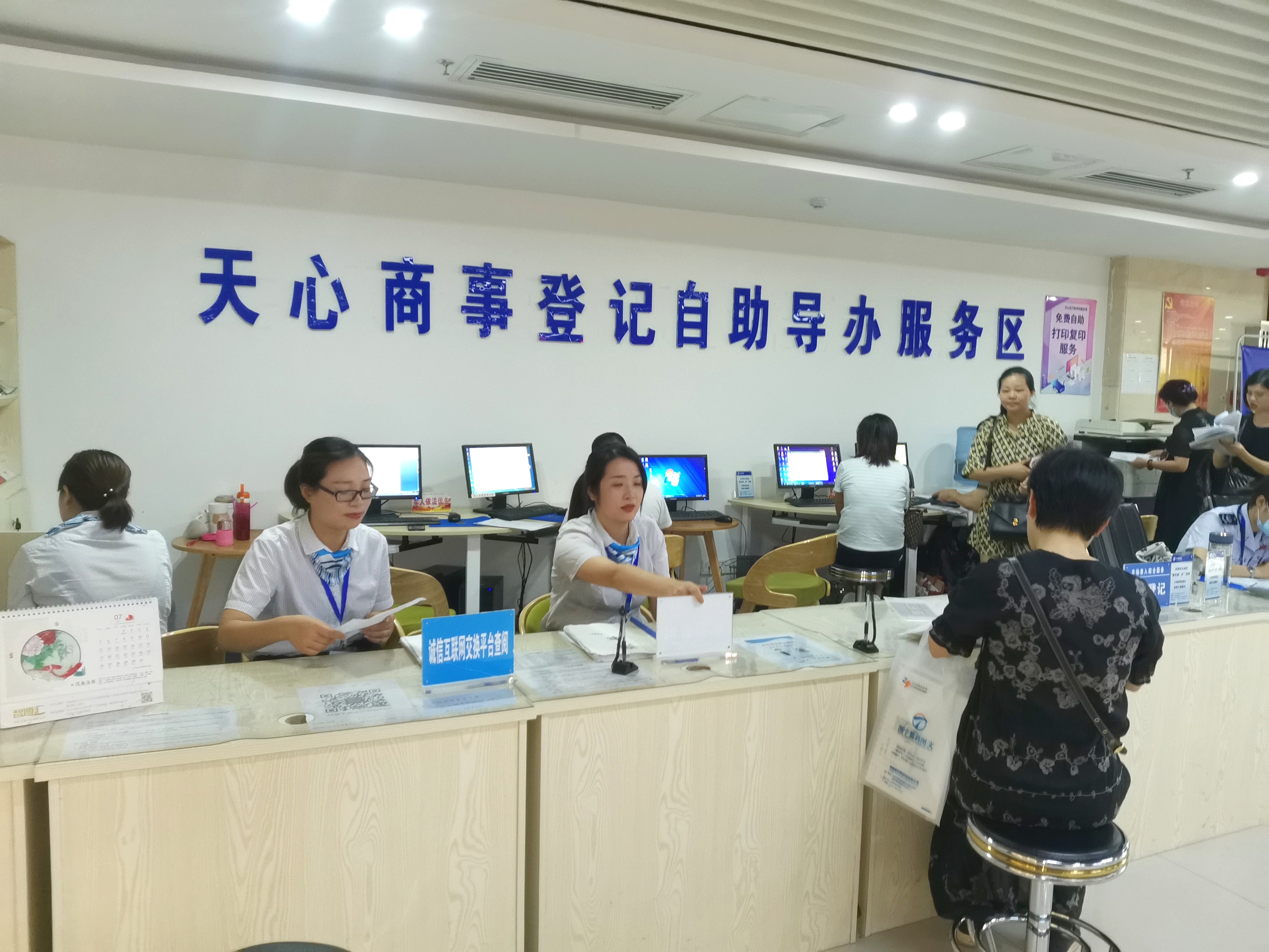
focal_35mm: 26
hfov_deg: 67.3
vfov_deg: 53.1
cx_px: 634
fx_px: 953
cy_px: 476
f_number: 1.4
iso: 400
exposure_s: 1/100
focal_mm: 4.66
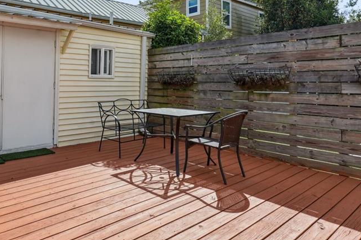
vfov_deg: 47.0
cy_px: 78
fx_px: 271
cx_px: 105
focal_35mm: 27
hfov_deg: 64.6
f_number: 11
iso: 800
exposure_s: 1/1000
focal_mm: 17
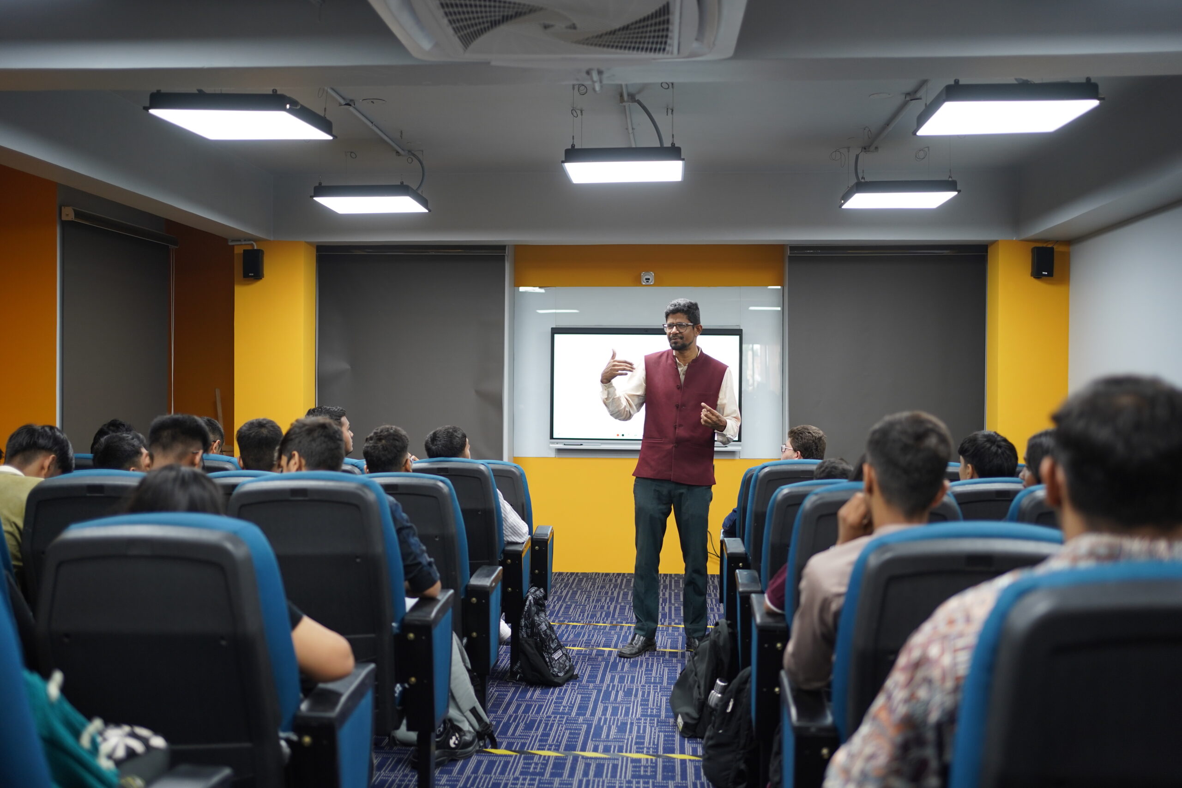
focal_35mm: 35
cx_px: 591
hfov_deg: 54.4
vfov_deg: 37.9
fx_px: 1149
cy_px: 394
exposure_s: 1/100
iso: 400
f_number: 2
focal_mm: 35
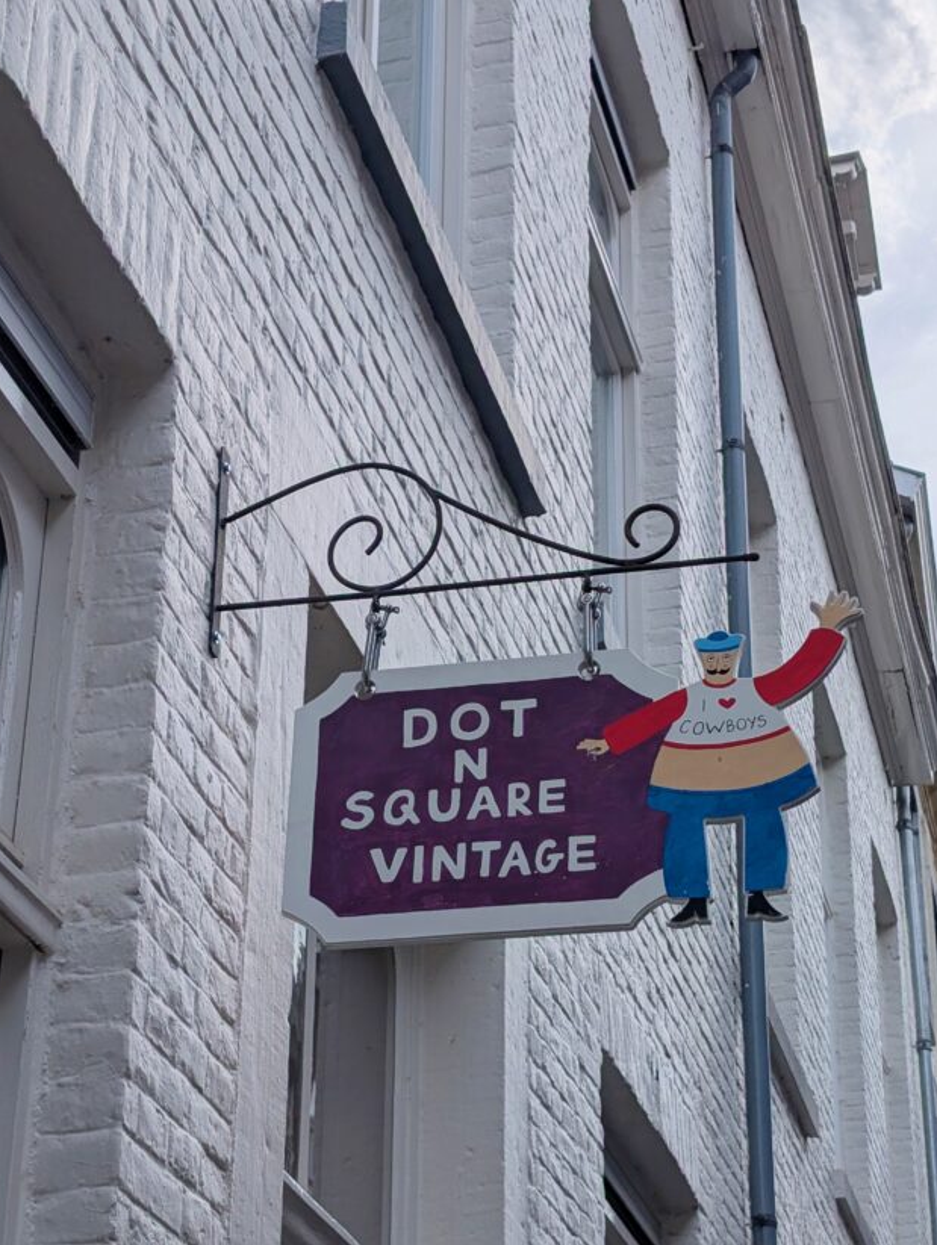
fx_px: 2198
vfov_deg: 31.5
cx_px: 487
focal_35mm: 61
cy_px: 762
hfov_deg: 24.1
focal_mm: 6.9
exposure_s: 1/3497
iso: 17
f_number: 1.68
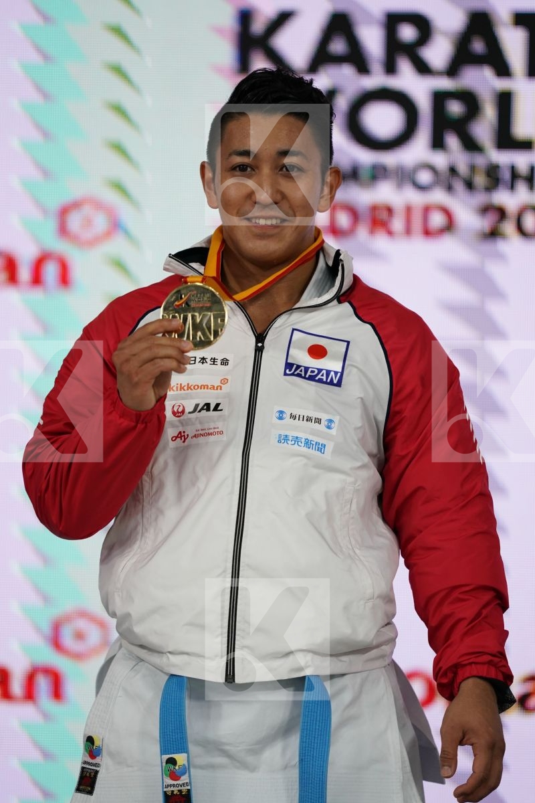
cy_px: 402
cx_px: 268
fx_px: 8916
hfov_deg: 3.4
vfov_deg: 5.2
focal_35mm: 400
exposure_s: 1/400
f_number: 2.8
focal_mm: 400
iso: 1600
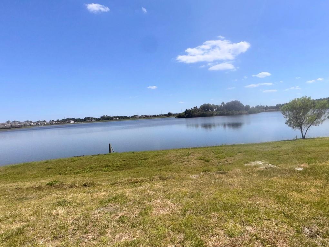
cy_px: 122
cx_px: 191
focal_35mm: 22
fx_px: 209
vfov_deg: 61.1
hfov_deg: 75.8
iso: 32
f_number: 2.2
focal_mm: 2.22
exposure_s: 1/4630
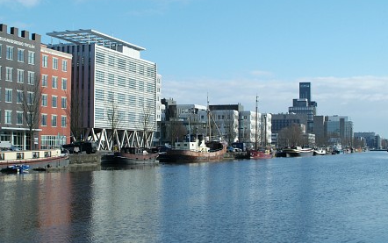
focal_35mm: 55
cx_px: 194
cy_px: 122
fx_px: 582
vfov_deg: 23.6
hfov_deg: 36.9
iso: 400
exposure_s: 1/1000
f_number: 6.7
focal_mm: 35
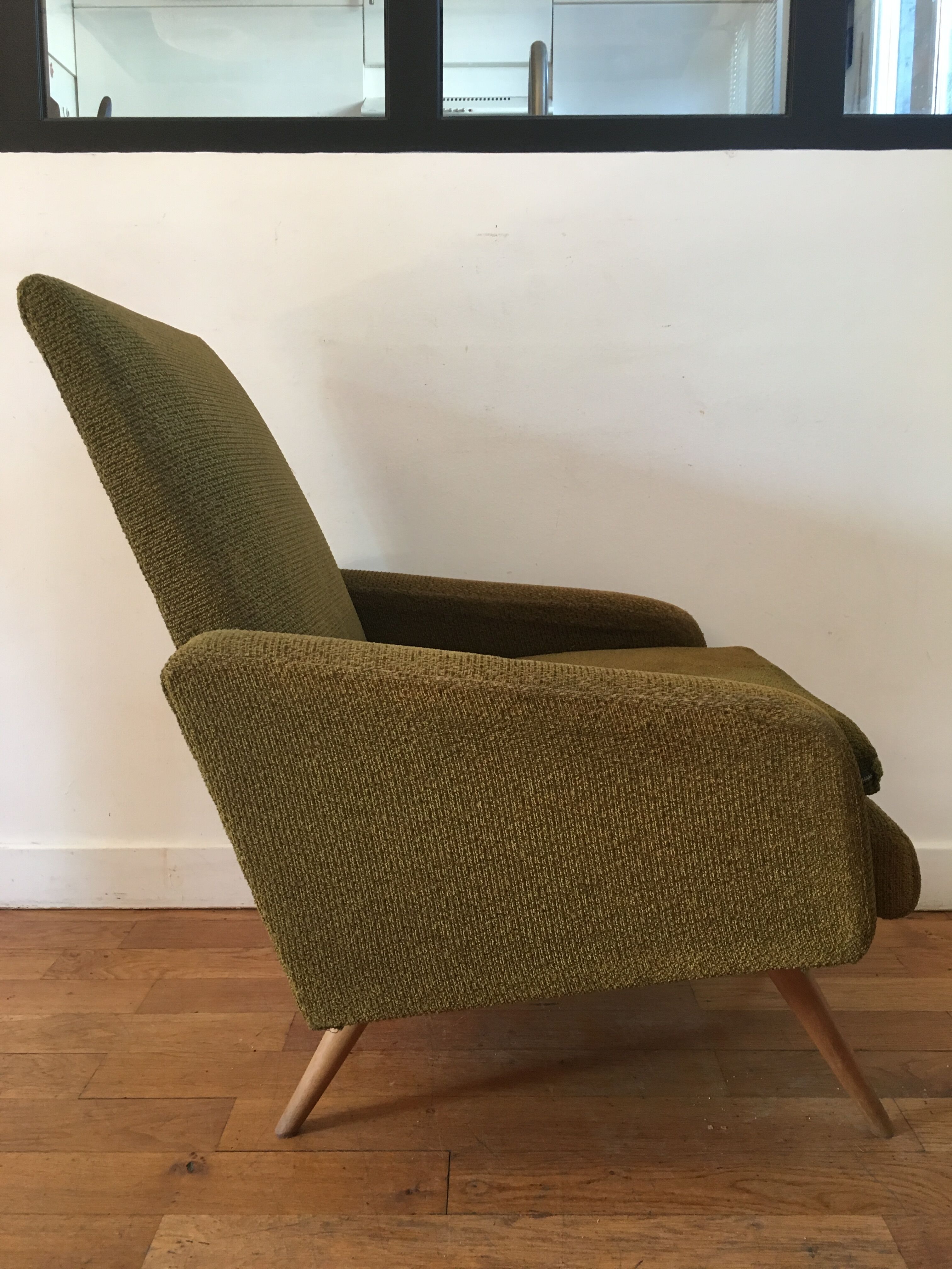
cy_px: 634
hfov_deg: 48.2
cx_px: 476
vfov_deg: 61.7
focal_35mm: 29
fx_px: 1063
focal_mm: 4.15
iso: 125
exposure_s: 1/33
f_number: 2.2
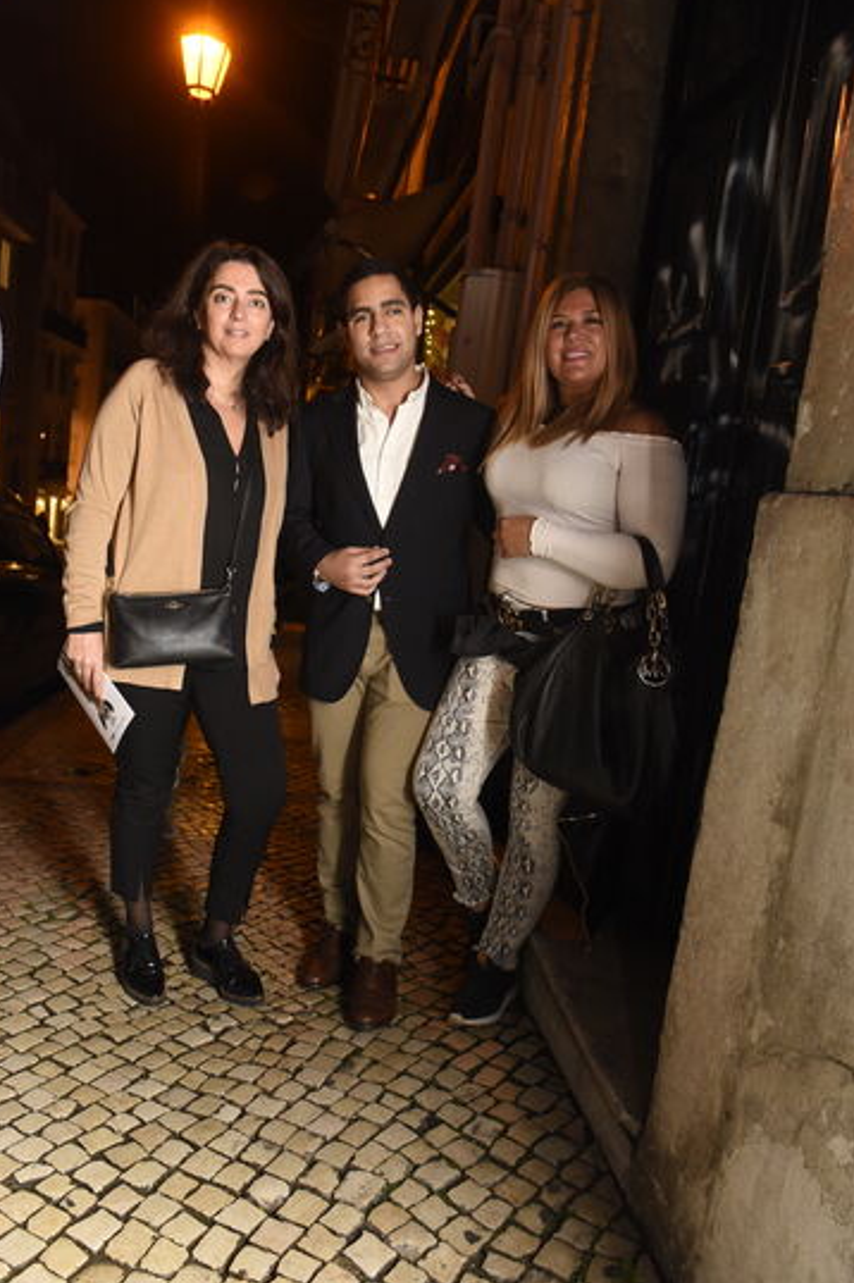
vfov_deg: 71.5
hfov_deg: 51.2
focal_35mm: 25
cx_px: 426
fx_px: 891
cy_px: 634
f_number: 4.5
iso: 2500
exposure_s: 1/60
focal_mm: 24
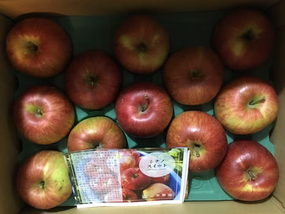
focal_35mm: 31
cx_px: 142
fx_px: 255
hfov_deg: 58.4
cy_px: 107
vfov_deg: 45.4
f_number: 2.4
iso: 500
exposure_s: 1/15
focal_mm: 3.3
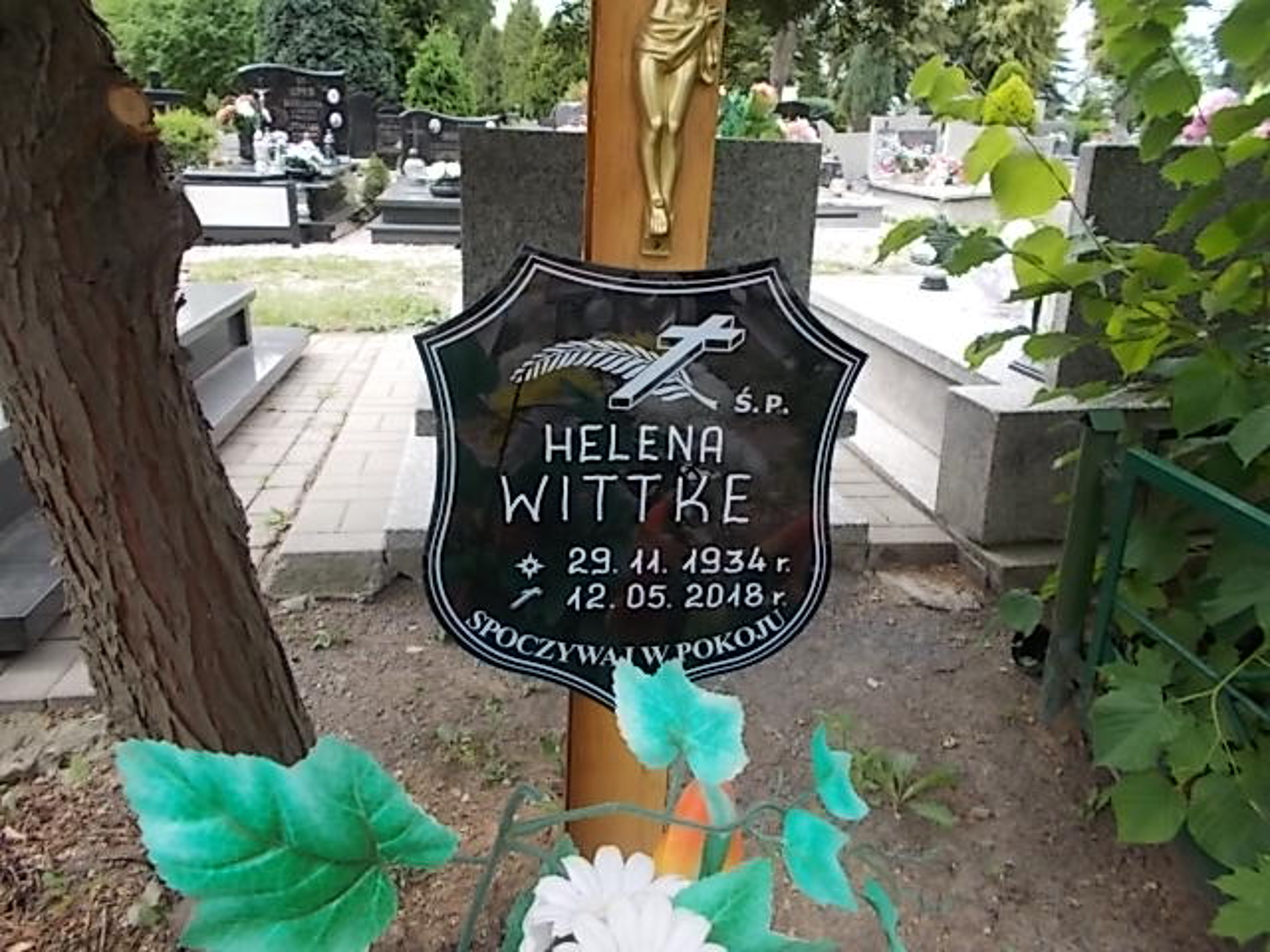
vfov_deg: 53.1
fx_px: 954
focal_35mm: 26
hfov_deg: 67.3
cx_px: 635
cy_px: 476
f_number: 3.2
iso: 80
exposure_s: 1/125
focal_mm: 4.6
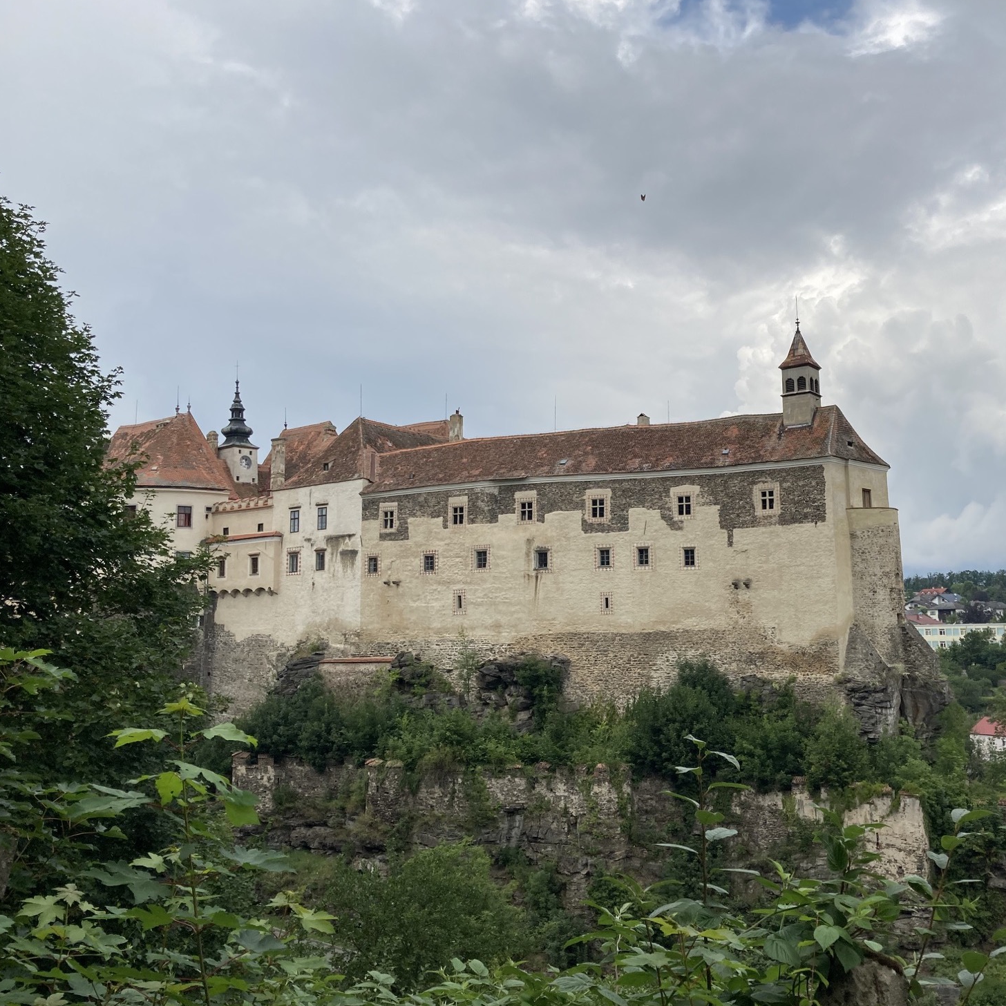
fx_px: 1118
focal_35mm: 34
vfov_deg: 48.4
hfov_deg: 48.0
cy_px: 491
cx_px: 629
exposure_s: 1/2525
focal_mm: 3.99
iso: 20
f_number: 1.8
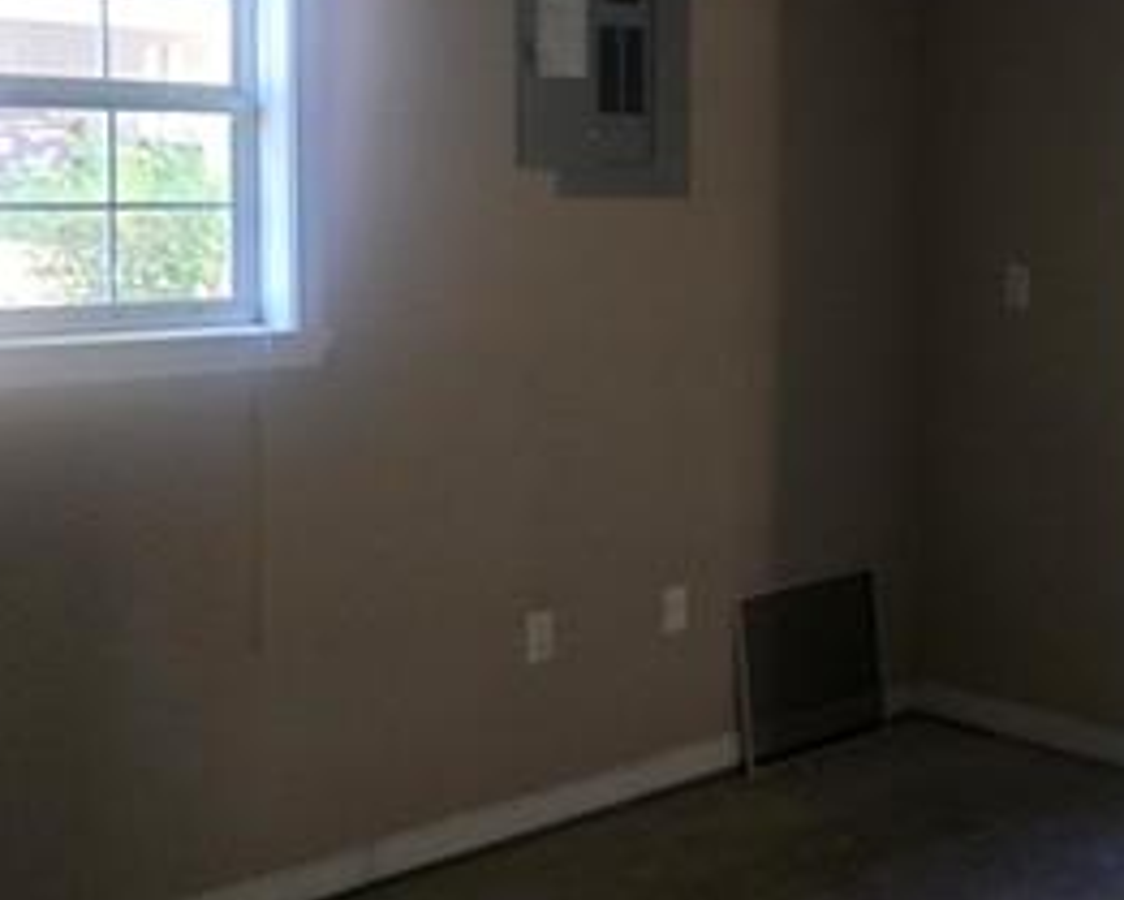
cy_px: 284
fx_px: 1830
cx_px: 1029
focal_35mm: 55
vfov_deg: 27.4
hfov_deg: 32.3
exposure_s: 1/40
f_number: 1.7
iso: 1600
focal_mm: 6.3
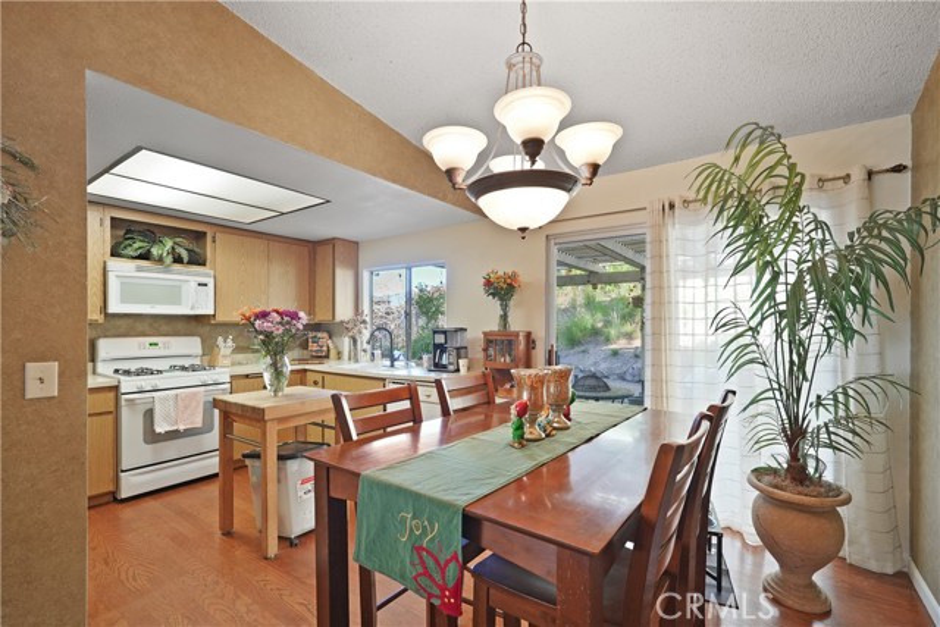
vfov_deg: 73.8
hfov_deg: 96.7
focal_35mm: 16
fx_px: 418
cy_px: 314
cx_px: 470
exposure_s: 1/15
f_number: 4
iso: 640
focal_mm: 16
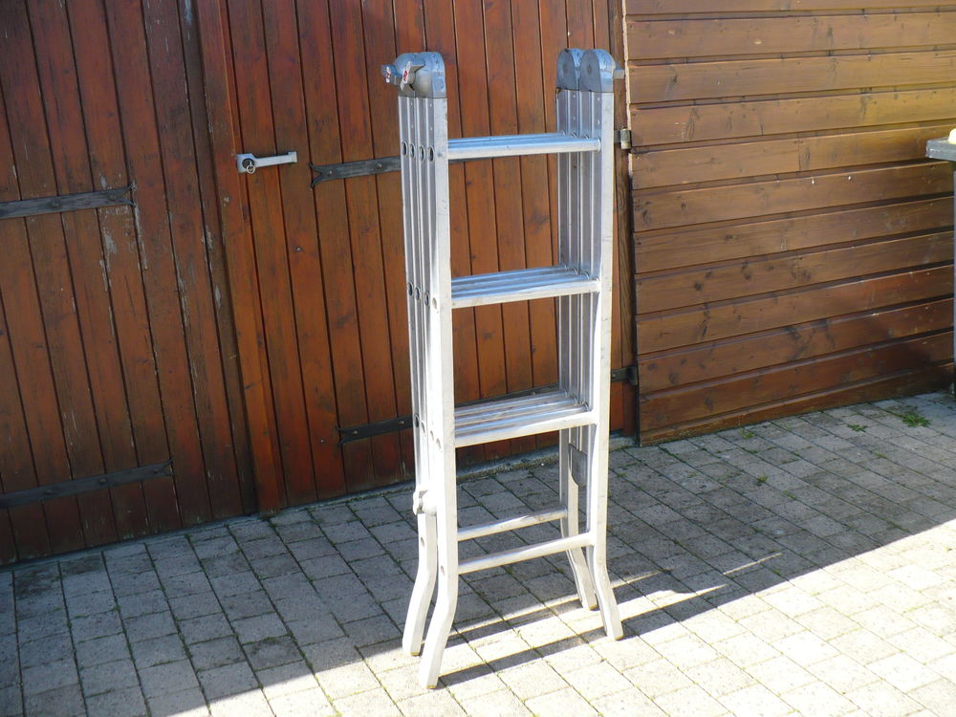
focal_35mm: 37
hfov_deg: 50.1
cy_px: 358
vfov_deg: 38.7
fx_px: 1022
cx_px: 478
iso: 100
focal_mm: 6.1
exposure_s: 1/320
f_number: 2.8
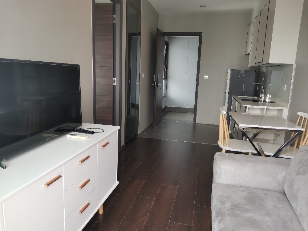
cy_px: 116
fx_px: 231
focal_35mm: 26
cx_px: 154
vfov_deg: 53.1
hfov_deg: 67.3
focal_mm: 4.75
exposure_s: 1/100
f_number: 1.8
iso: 100
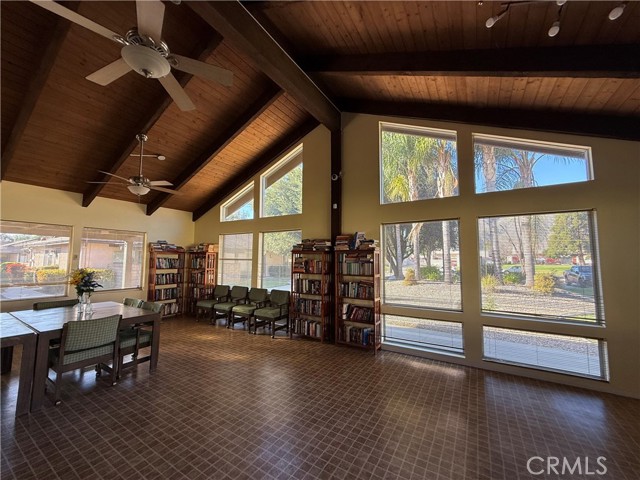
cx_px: 320
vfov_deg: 85.7
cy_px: 240
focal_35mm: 14
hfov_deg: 102.1
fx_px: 259
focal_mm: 2.22
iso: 64
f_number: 2.2
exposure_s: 1/129
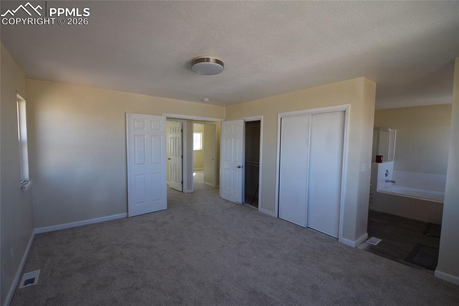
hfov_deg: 100.4
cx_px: 230
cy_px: 153
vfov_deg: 77.4
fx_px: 191
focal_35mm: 15
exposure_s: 1/125
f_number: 5.6
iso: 450
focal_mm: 10
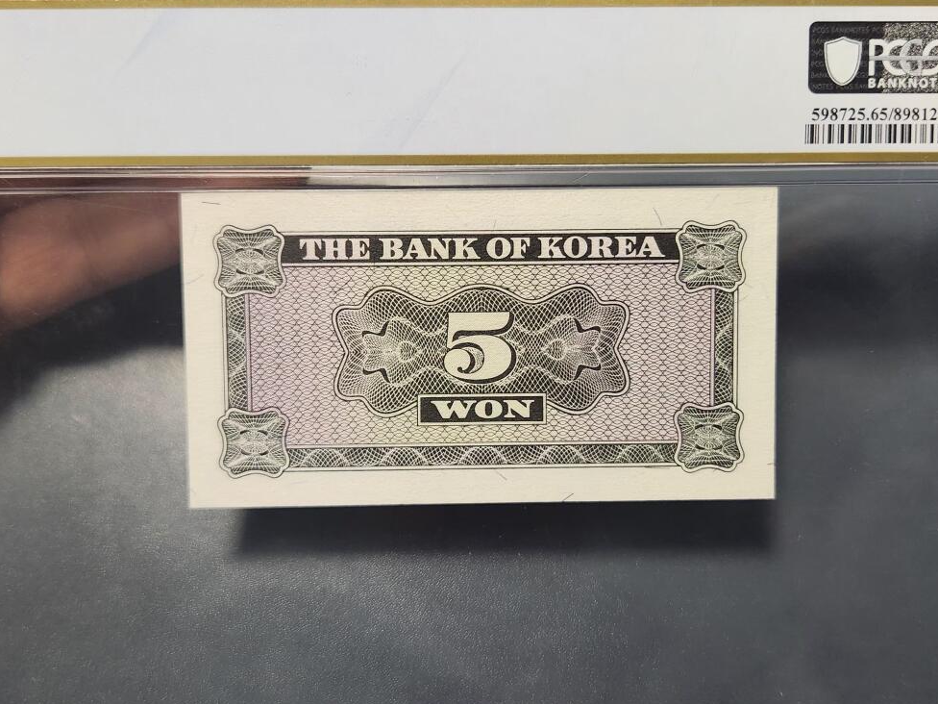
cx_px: 486
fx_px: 894
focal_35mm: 33
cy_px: 343
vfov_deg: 42.9
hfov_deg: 55.3
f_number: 1.8
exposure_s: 1/101
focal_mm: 5.4
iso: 400
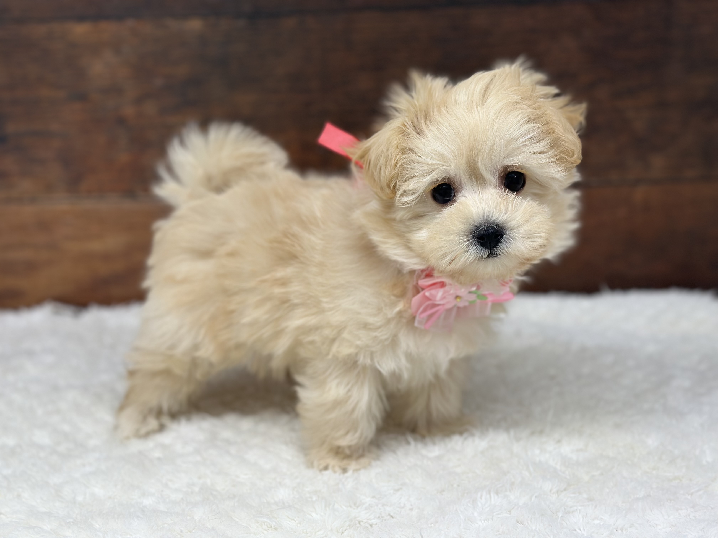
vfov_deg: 30.3
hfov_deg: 39.7
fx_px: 996
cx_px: 359
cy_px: 269
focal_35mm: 48
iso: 100
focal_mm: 6.86
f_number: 1.78
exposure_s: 1/171
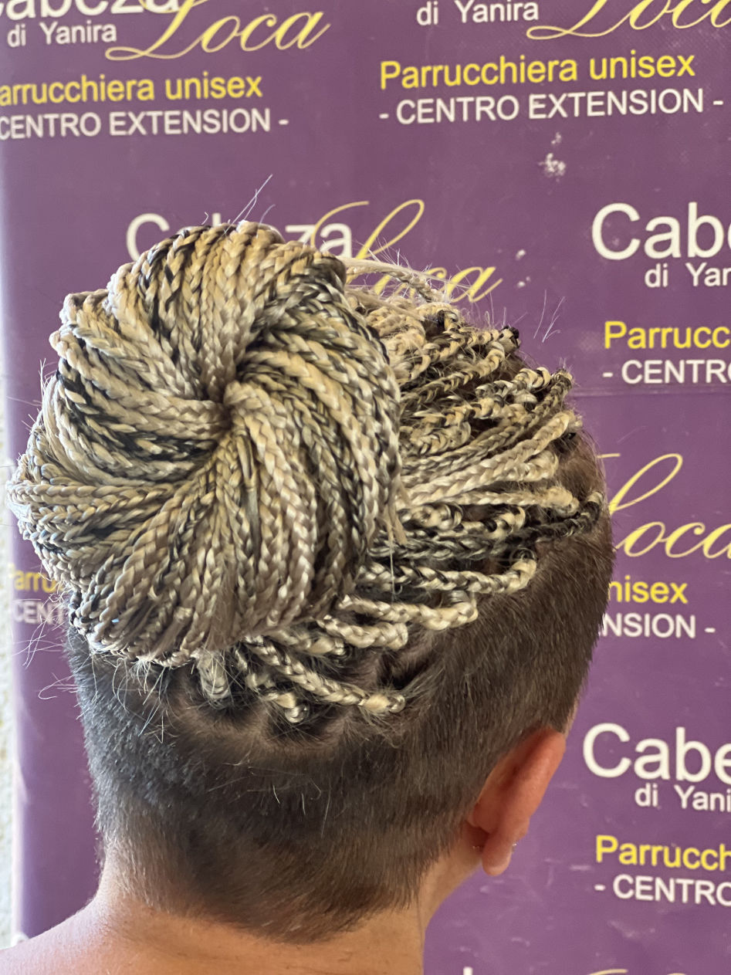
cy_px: 488
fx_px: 2168
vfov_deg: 25.3
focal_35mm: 77
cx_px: 366
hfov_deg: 19.1
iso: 250
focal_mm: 9
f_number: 2.8
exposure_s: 1/102
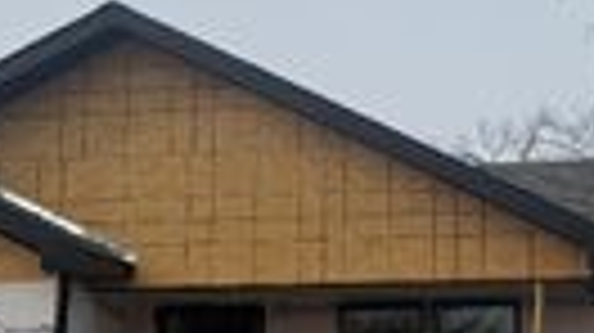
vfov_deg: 12.2
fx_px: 1558
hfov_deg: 21.4
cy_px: 106
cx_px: 446
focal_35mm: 99
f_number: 1.78
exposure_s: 1/4975
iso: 80
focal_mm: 6.76
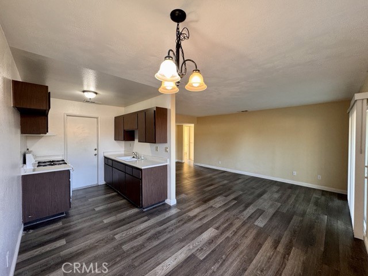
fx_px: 149
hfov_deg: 102.1
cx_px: 184
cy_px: 138
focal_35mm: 14
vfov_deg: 85.7
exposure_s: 1/60
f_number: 2.2
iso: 160
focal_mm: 2.22
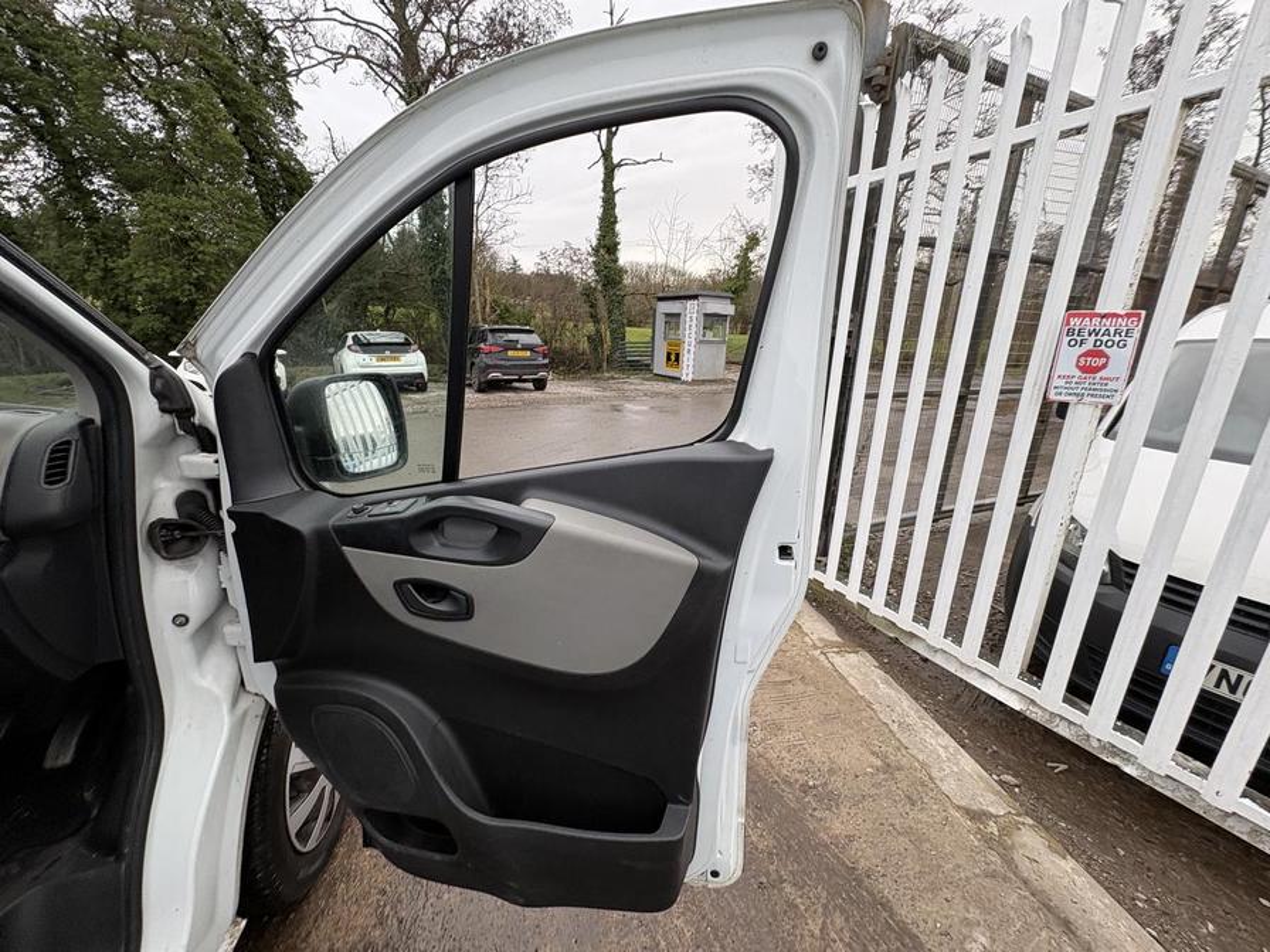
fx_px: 514
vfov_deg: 85.7
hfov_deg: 102.1
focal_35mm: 14
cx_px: 635
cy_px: 476
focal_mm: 2.22
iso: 50
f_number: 2.2
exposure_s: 1/99
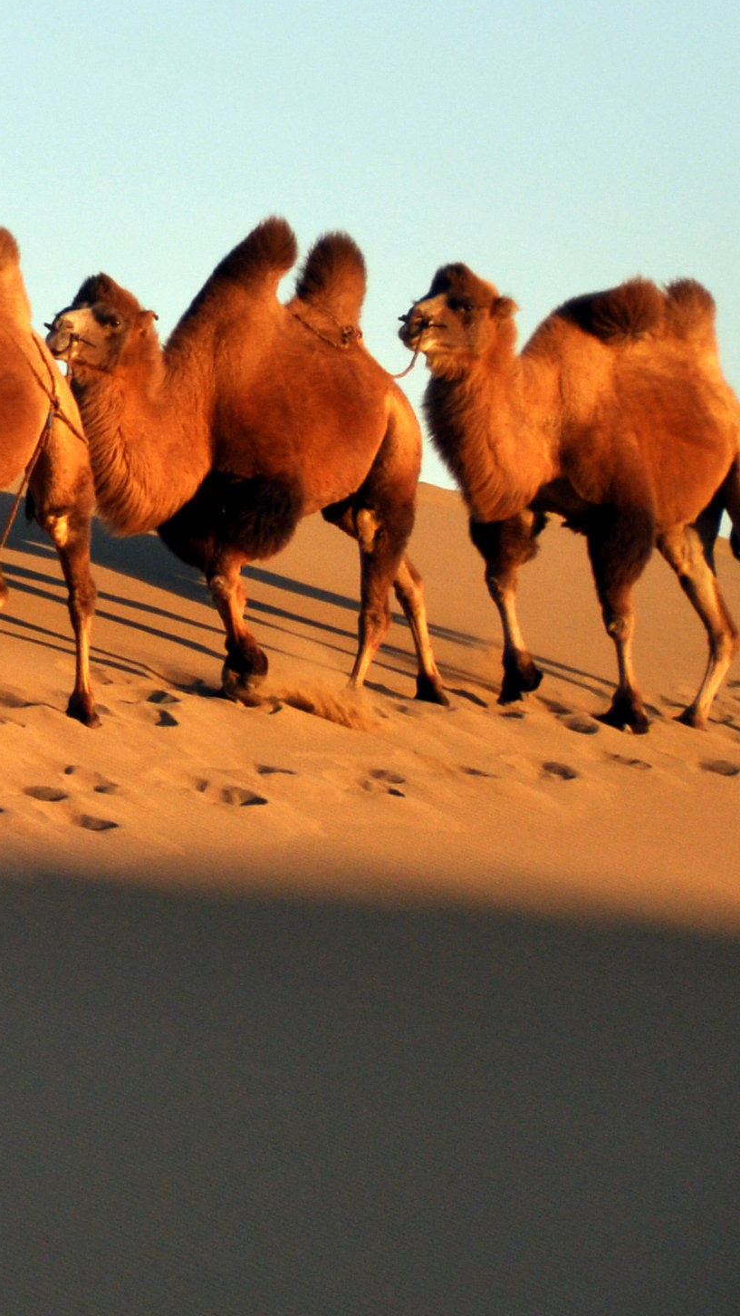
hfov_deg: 3.5
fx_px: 12121
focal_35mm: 348
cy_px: 120
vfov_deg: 6.2
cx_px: -977
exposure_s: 1/800
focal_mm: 75
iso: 200
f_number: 5
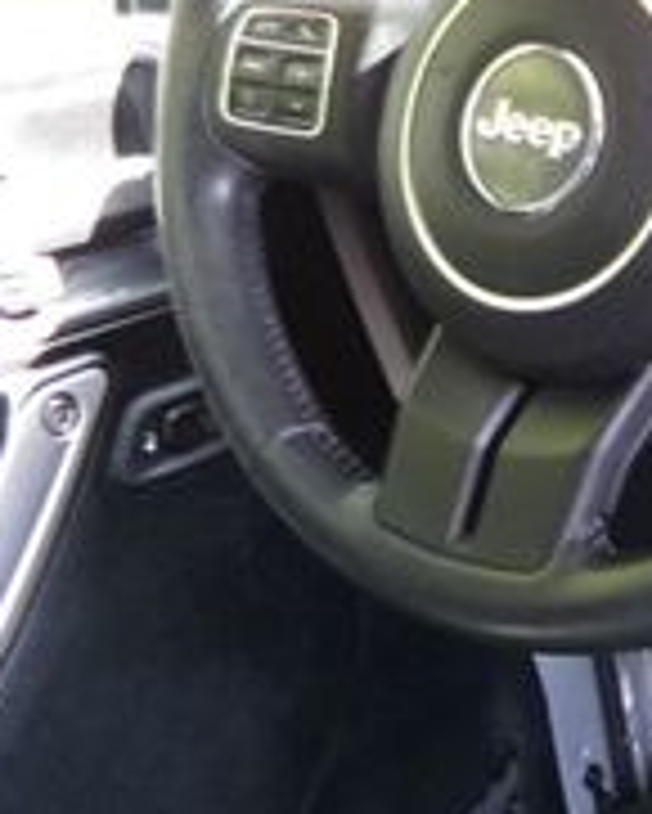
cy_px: 468
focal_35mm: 83
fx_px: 2000
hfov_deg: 16.0
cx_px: 1129
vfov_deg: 23.0
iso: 200
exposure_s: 1/17
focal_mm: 4.3
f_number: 3.7
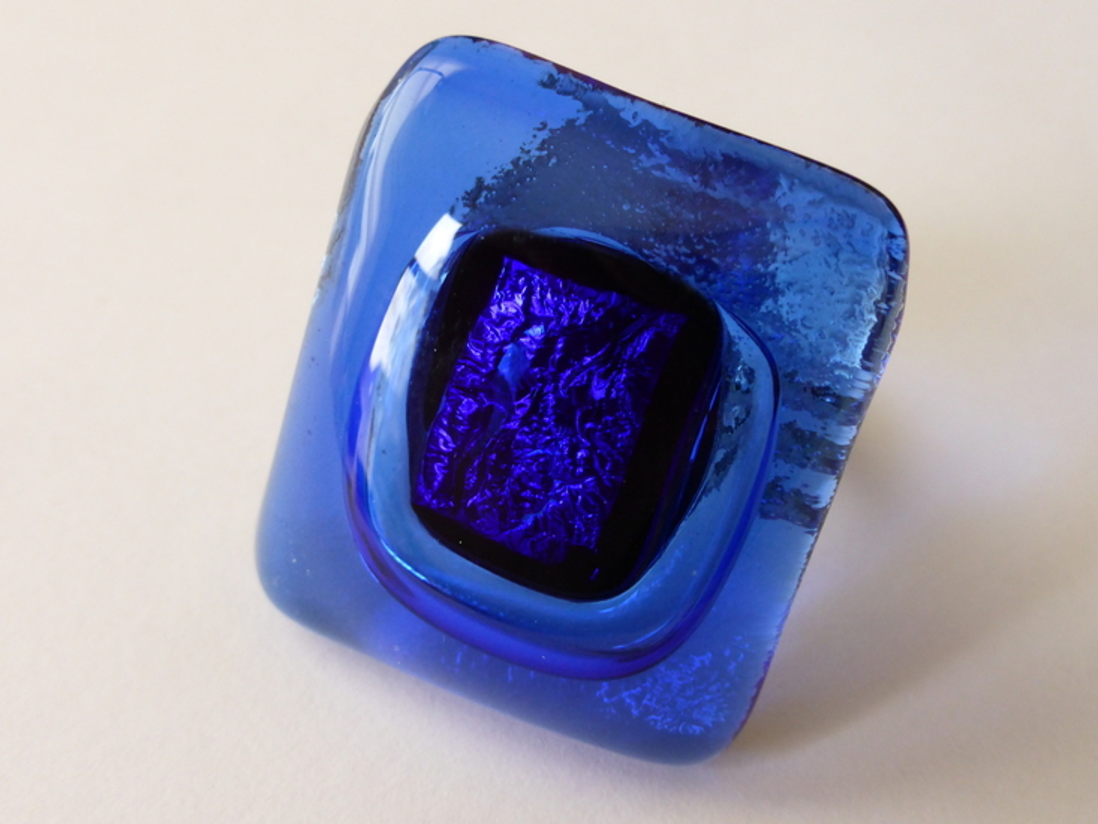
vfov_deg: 25.7
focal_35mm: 57
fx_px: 1808
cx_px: 549
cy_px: 412
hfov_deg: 33.8
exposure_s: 1/50
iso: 400
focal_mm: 9.7
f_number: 4.6
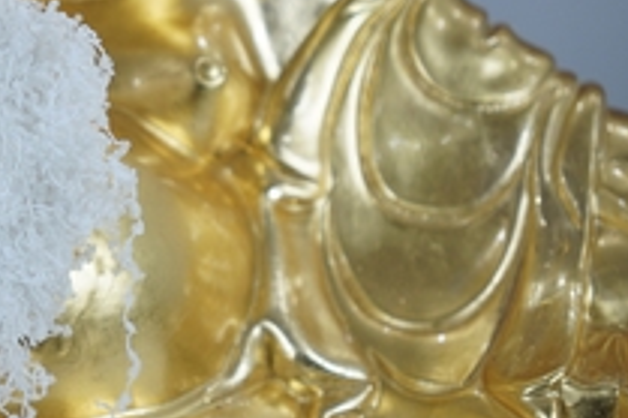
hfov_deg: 15.0
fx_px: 2319
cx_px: -78
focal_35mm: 133
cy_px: 150
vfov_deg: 10.3
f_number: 2.8
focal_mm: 38.6
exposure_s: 1/100
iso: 125
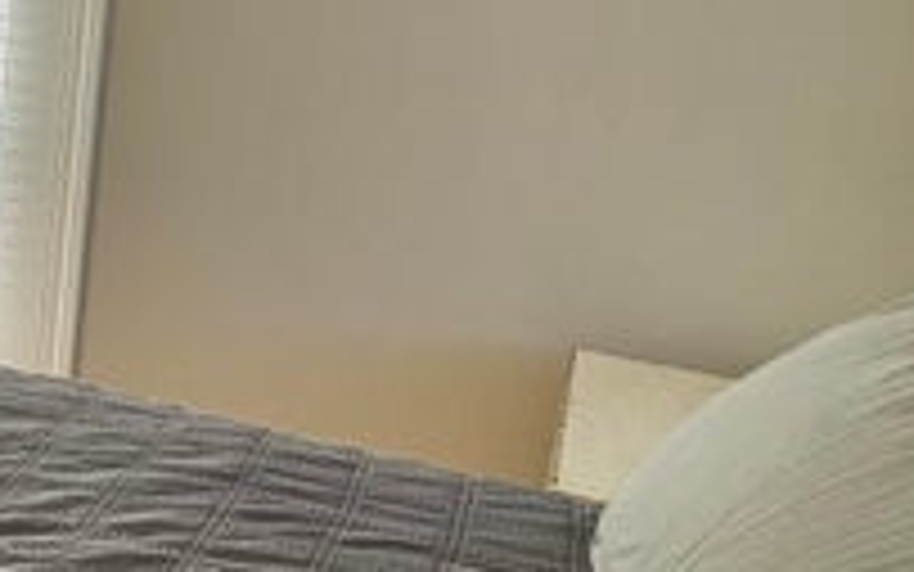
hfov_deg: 21.9
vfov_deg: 21.6
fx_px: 1445
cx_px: -727
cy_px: 0
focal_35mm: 58
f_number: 2.2
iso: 100
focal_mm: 2.2
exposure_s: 1/207
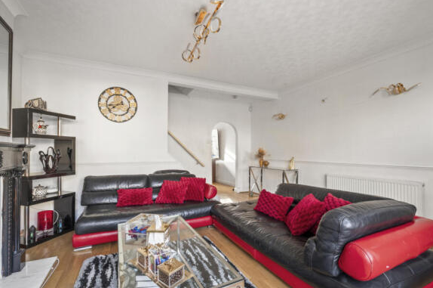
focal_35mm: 16
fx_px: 192
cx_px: 211
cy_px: 150
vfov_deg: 73.5
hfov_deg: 96.8
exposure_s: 1.6
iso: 250
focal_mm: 14
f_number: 16
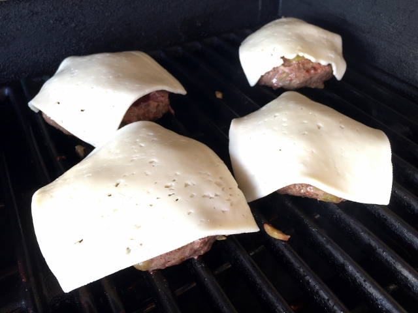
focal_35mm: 29
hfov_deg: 61.7
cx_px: 209
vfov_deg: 48.2
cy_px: 156
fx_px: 350
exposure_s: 1/30
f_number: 2.2
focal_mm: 4.15
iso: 40
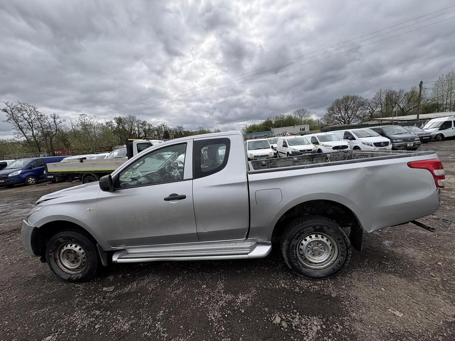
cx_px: 228
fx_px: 184
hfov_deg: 102.1
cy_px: 170
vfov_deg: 85.7
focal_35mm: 14
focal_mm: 2.22
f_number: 2.2
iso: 40
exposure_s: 1/1789
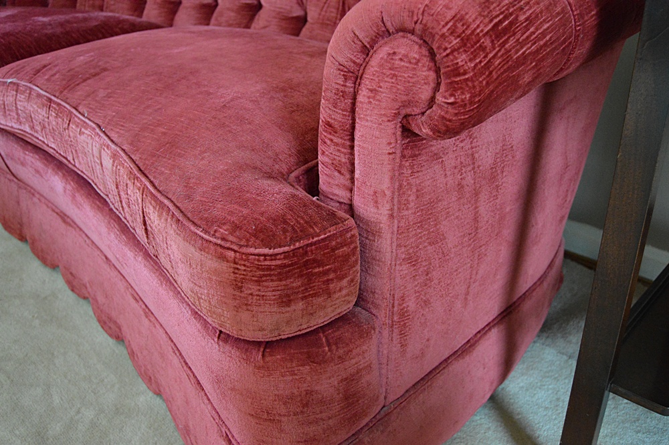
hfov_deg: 57.3
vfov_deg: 39.9
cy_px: 222
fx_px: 613
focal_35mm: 33
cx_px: 334
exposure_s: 1/50
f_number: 3.5
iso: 3200
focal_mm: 22
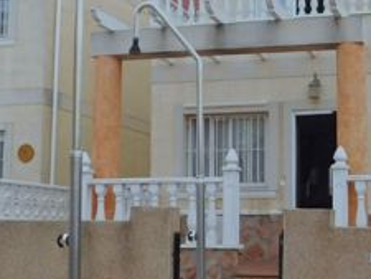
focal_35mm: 72
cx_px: 276
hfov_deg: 26.7
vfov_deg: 20.5
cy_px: 145
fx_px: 772
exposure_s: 1/800
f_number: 3
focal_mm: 4
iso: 125
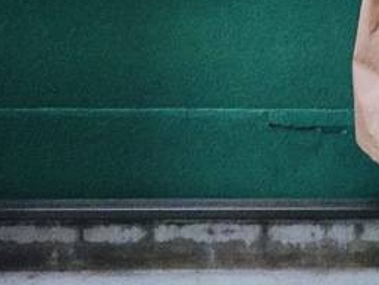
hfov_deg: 18.3
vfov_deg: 14.4
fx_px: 1107
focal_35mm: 101
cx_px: 467
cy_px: -18
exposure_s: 1/15
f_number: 2.2
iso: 80
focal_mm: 4.15
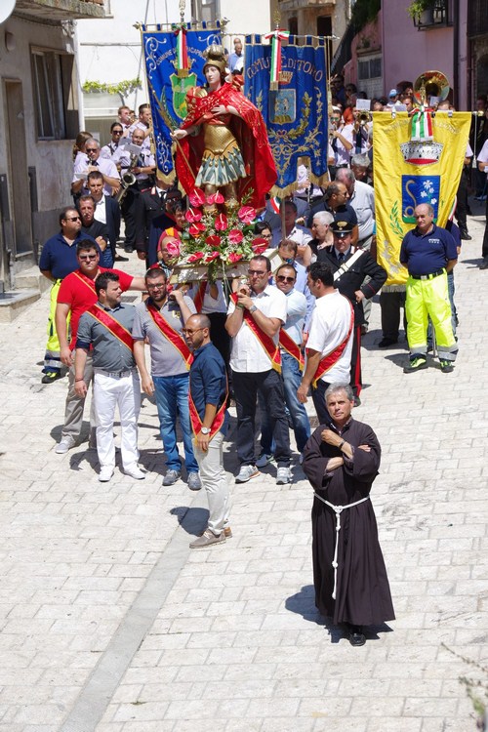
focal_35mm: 109
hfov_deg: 12.6
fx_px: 2216
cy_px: 366
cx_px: 244
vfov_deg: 18.8
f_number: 8
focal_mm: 73
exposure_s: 1/320
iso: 160
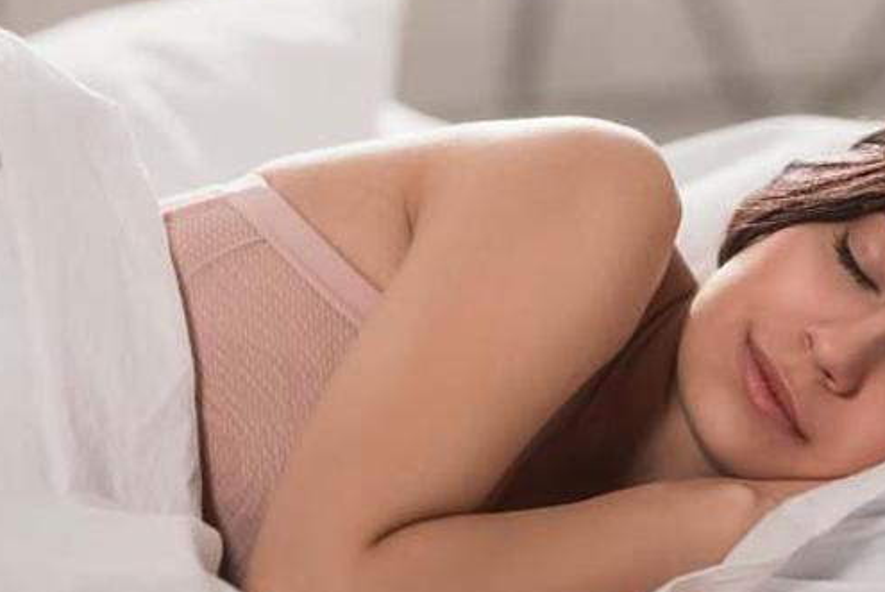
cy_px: 357
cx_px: 560
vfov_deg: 5.0
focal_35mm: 277
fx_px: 6815
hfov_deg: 7.4
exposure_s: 1/200
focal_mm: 165
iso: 125
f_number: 3.5
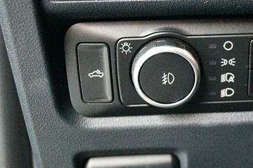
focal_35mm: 74
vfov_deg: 18.4
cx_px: 201
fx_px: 520
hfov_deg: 26.8
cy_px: 108
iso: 12800
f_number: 4.5
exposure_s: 1/30
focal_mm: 29
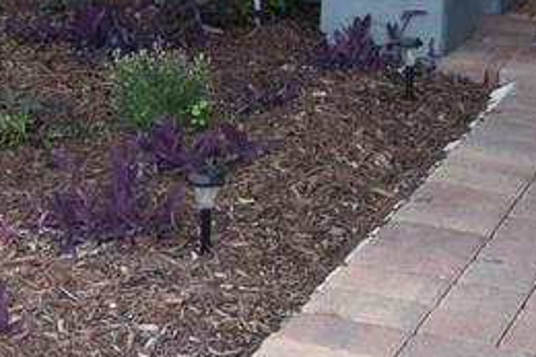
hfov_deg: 17.2
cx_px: 87
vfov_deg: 11.4
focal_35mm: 118
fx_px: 1756
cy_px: -74
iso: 400
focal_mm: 20
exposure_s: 1/200
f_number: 7.1
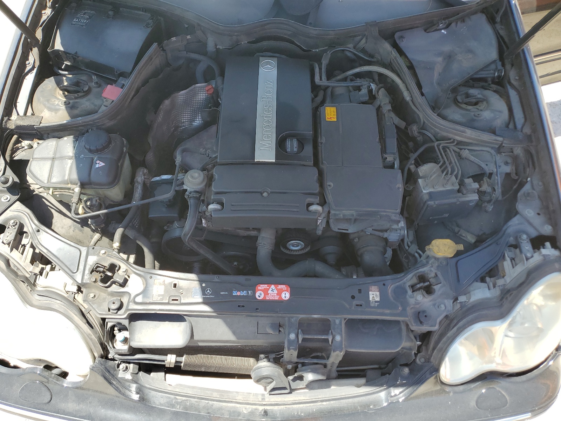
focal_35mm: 26
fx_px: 421
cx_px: 280
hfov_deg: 67.3
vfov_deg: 53.1
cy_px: 210
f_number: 1.5
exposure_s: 1/769
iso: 50
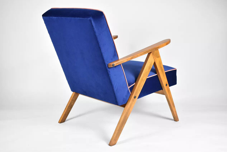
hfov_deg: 41.1
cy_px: 76
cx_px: 114
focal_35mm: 48
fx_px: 303
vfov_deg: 28.1
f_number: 4.5
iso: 1600
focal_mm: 32
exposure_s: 1/125
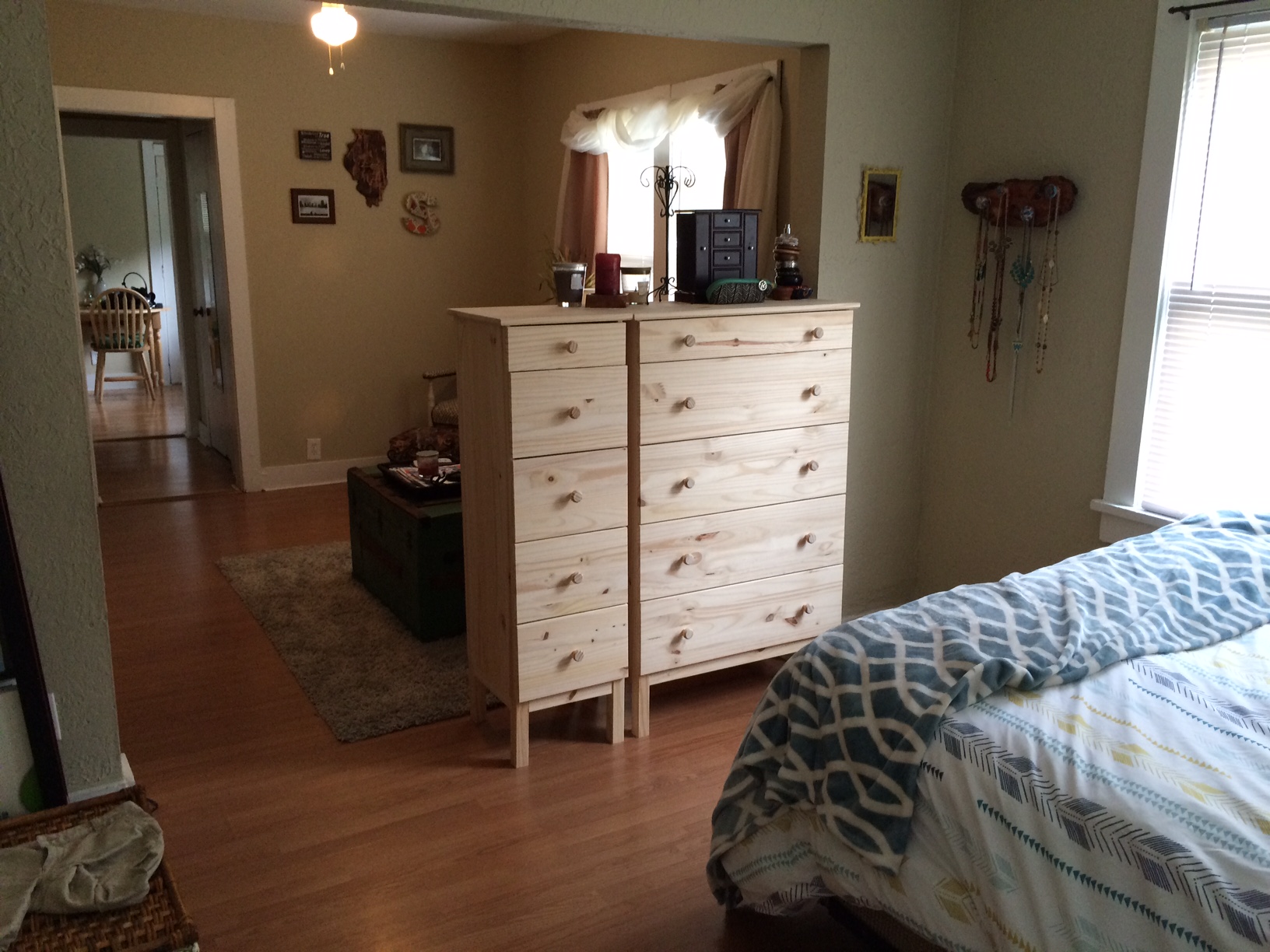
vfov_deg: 48.2
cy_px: 476
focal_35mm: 29
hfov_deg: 61.7
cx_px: 635
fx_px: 1064
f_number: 2.2
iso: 160
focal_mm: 4.15
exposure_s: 1/33
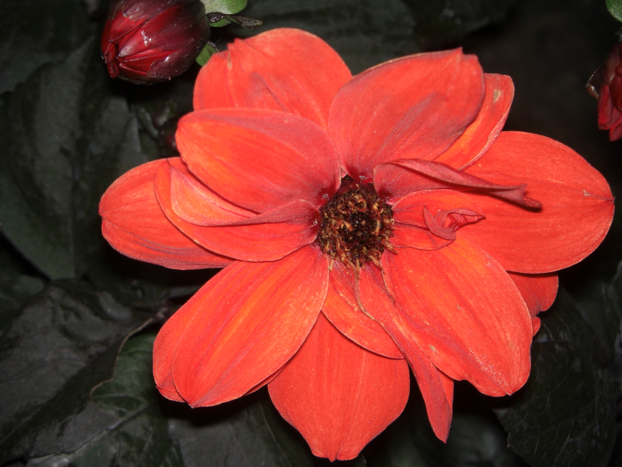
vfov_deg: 15.6
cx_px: 311
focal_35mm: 95
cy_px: 234
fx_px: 1707
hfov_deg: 20.7
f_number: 4.1
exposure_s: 1/60
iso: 64
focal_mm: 15.8
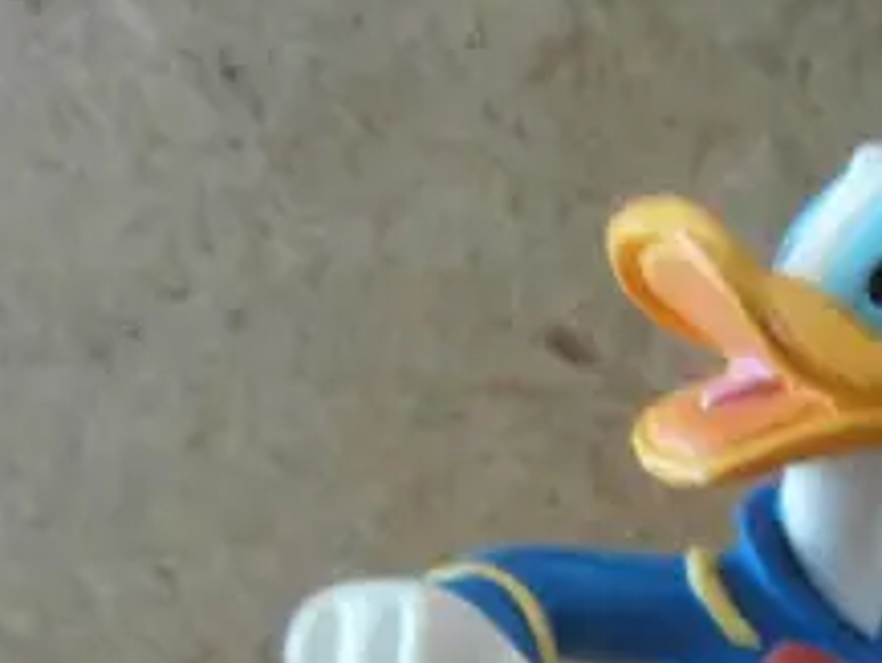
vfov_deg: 26.3
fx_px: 1351
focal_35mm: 53
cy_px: 635
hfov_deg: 33.9
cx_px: 821
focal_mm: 4.2
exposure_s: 1/30
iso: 160
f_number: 3
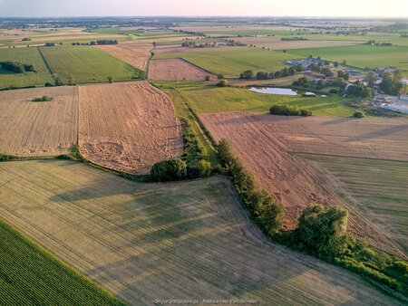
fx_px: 283
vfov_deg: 56.9
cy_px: 153
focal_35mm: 24
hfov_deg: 71.6
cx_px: 204
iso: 200
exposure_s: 1/500
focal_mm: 6.72
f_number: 1.7
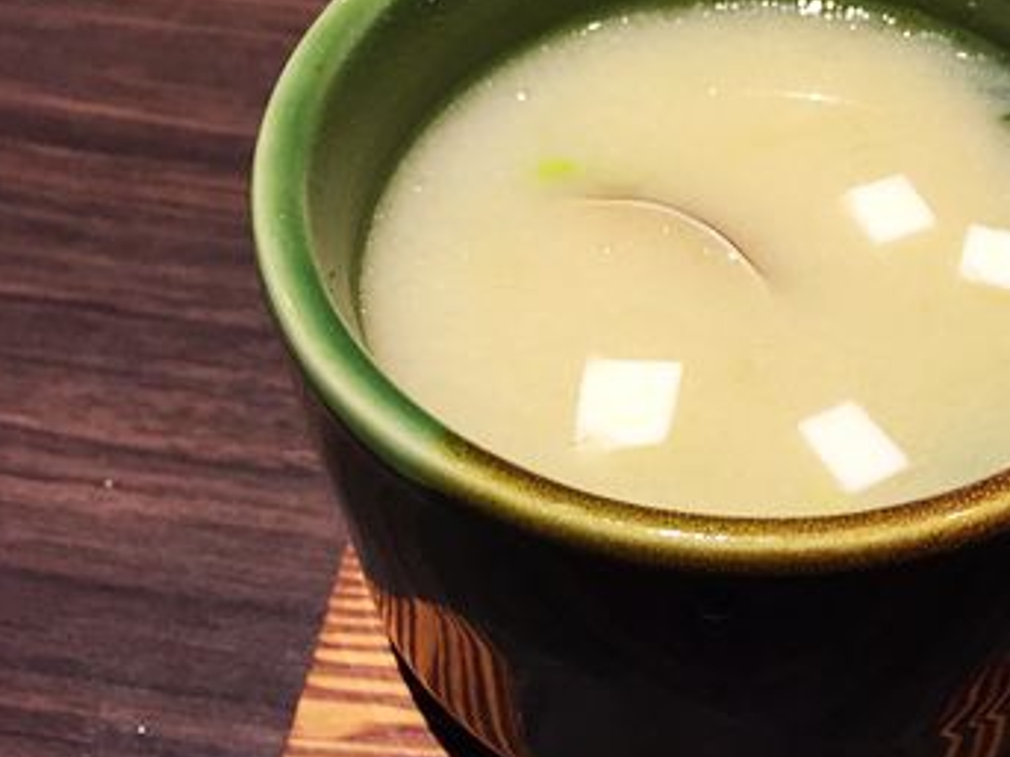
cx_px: 733
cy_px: 340
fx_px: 1429
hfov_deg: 38.1
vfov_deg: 29.6
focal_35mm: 49
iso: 100
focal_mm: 4.15
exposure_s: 1/30
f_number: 2.2
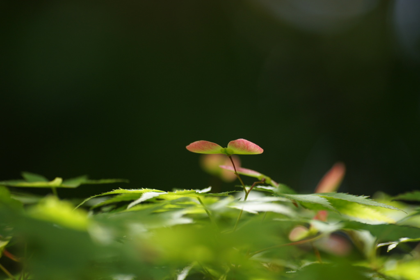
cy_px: 140
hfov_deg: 6.9
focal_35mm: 300
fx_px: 3497
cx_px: 210
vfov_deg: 4.6
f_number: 5.6
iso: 160
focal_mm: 200
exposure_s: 1/320
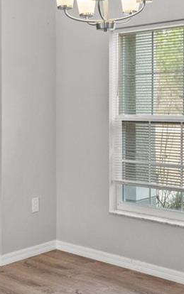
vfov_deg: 34.4
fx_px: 473
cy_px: 113
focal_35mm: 59
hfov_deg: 21.3
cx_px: 5
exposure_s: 1/8
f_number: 8
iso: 400
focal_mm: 10
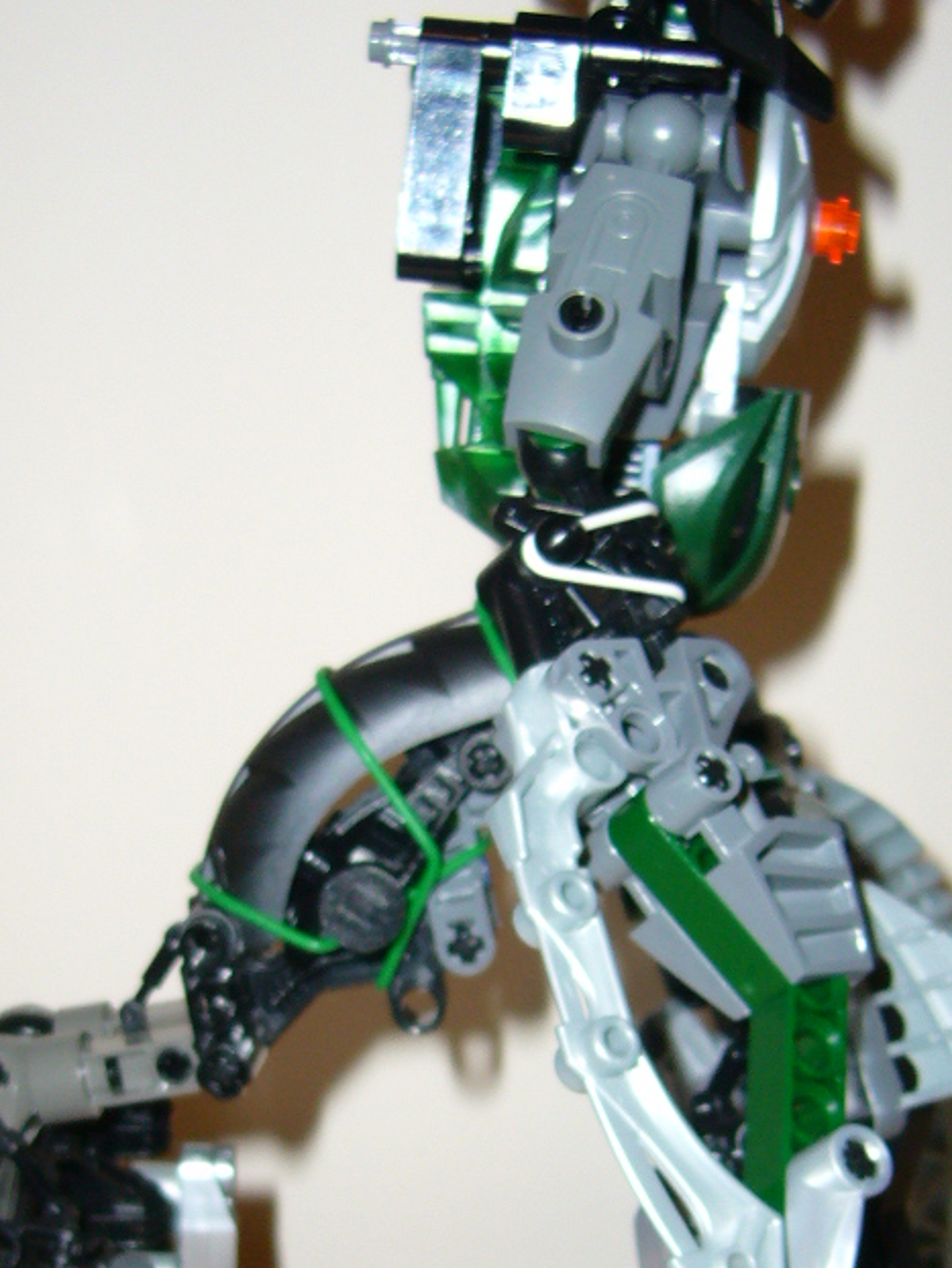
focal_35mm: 72
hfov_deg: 20.4
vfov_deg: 26.8
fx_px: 2638
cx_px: 379
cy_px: 899
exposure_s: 1/30
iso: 100
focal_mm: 5.8
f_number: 2.8
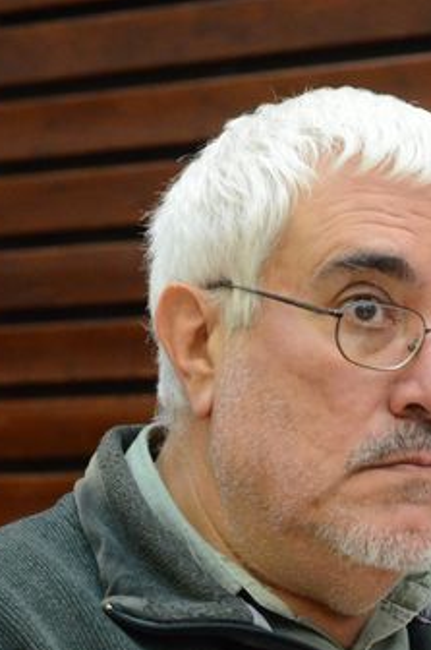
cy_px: 719
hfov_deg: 6.7
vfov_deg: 10.1
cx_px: 460
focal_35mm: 202
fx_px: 3639
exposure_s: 1/100
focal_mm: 50
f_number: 5
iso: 2500
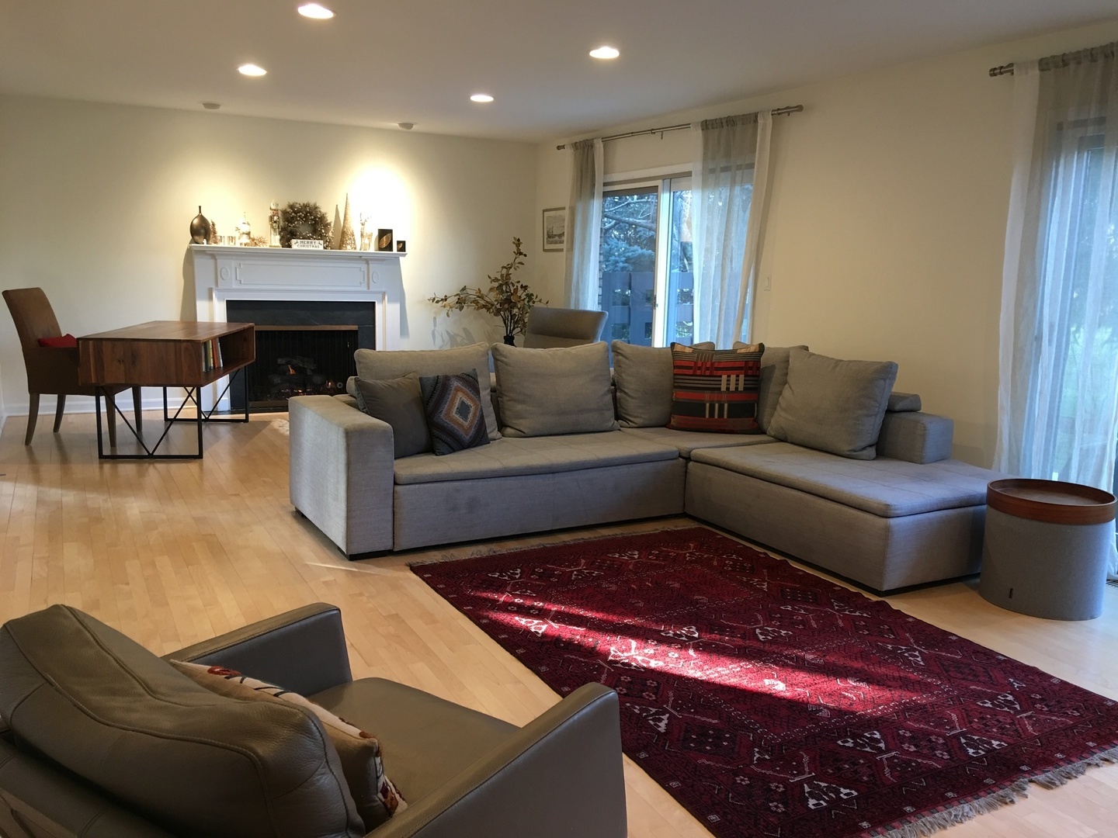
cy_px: 419
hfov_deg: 61.7
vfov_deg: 48.2
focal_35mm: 29
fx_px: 937
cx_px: 559
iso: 50
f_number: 2.2
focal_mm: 4.15
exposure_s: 1/15
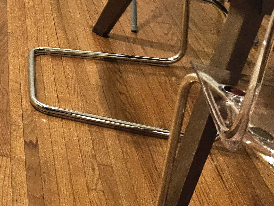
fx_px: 673
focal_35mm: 85
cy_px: -126
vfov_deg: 15.6
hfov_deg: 19.2
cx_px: -173
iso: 640
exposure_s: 1/60.2
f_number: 1.8
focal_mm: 5
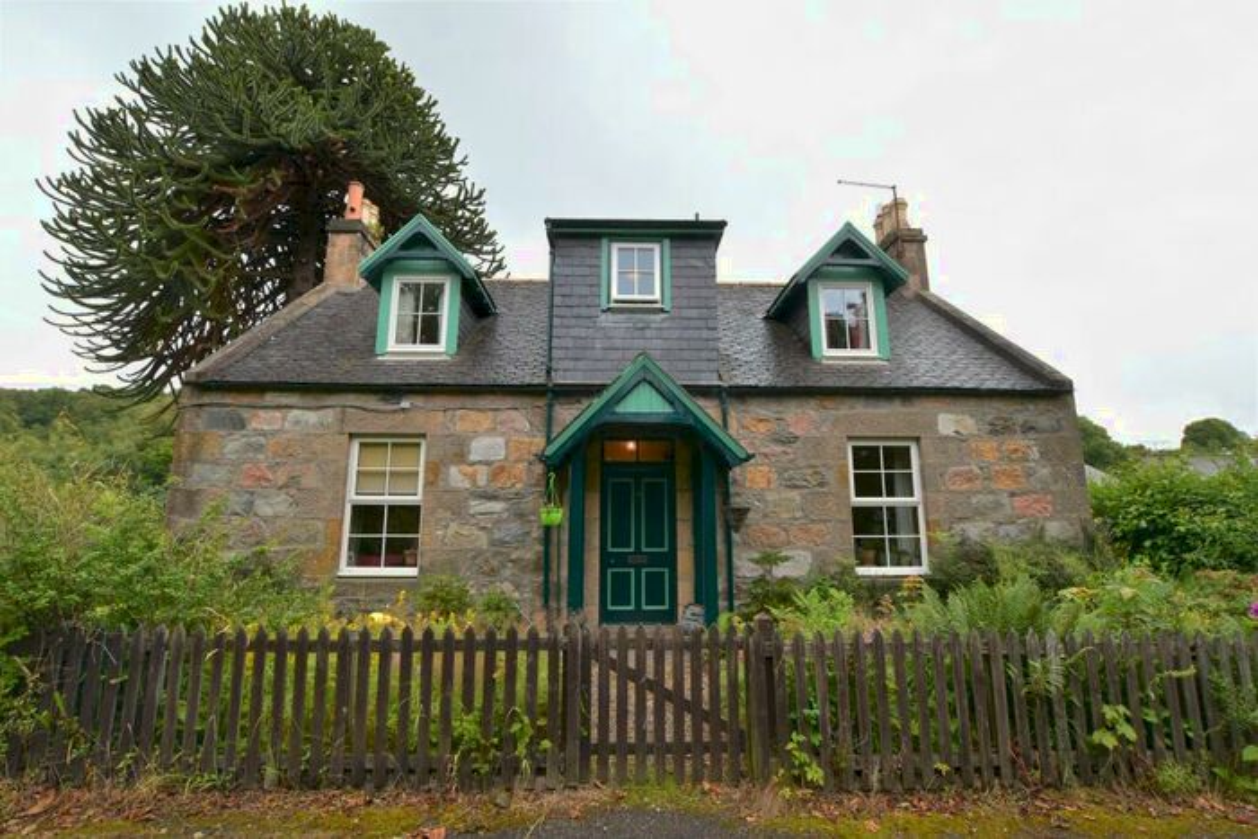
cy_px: 420
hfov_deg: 100.4
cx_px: 629
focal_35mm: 15
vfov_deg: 77.4
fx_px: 524
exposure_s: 1/250
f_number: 10
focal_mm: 10
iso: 400
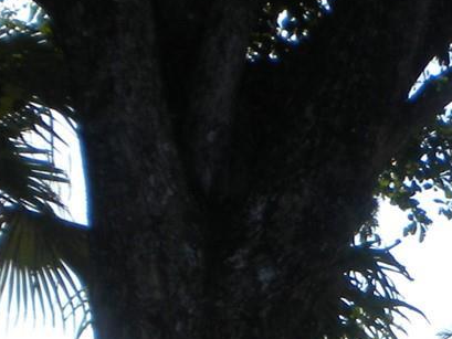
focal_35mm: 137
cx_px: 708
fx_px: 1789
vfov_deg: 10.3
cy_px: 575
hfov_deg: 13.4
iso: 80
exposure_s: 1/620
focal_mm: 6.3
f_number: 4.6
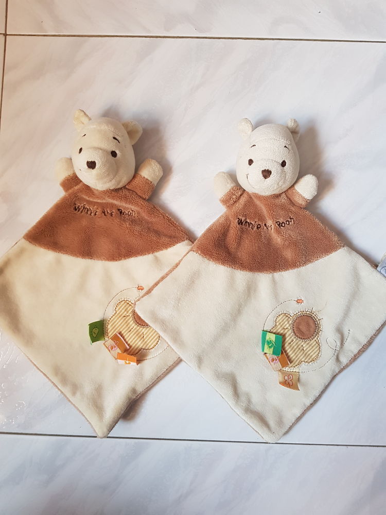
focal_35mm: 26
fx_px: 387
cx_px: 193
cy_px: 258
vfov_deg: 67.3
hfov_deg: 53.1
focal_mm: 4.2
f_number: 1.7
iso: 200
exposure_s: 1/33
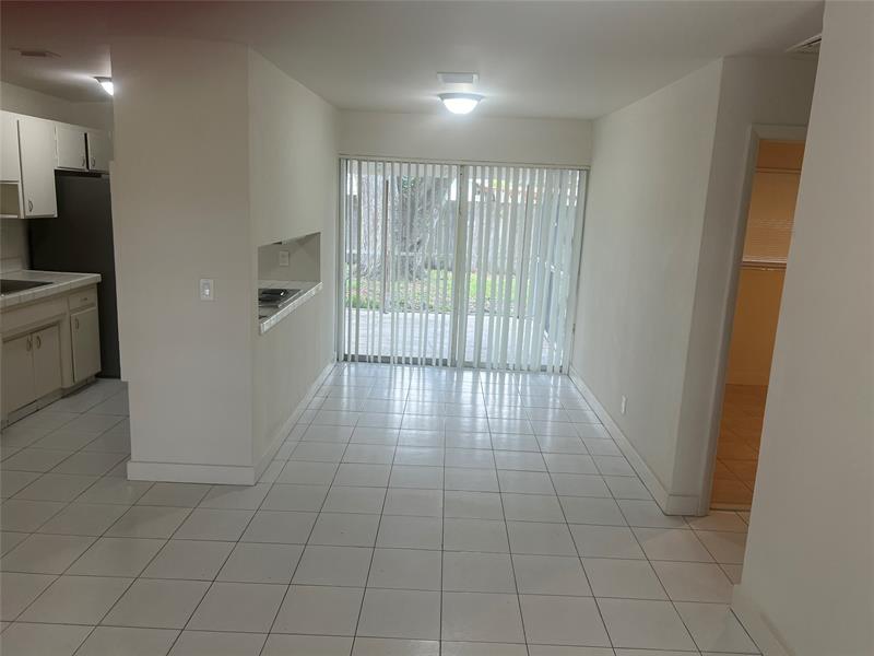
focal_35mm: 26
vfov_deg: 53.1
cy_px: 328
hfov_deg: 67.3
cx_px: 437
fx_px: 656
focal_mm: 5.7
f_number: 1.5
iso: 80
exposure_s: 1/120
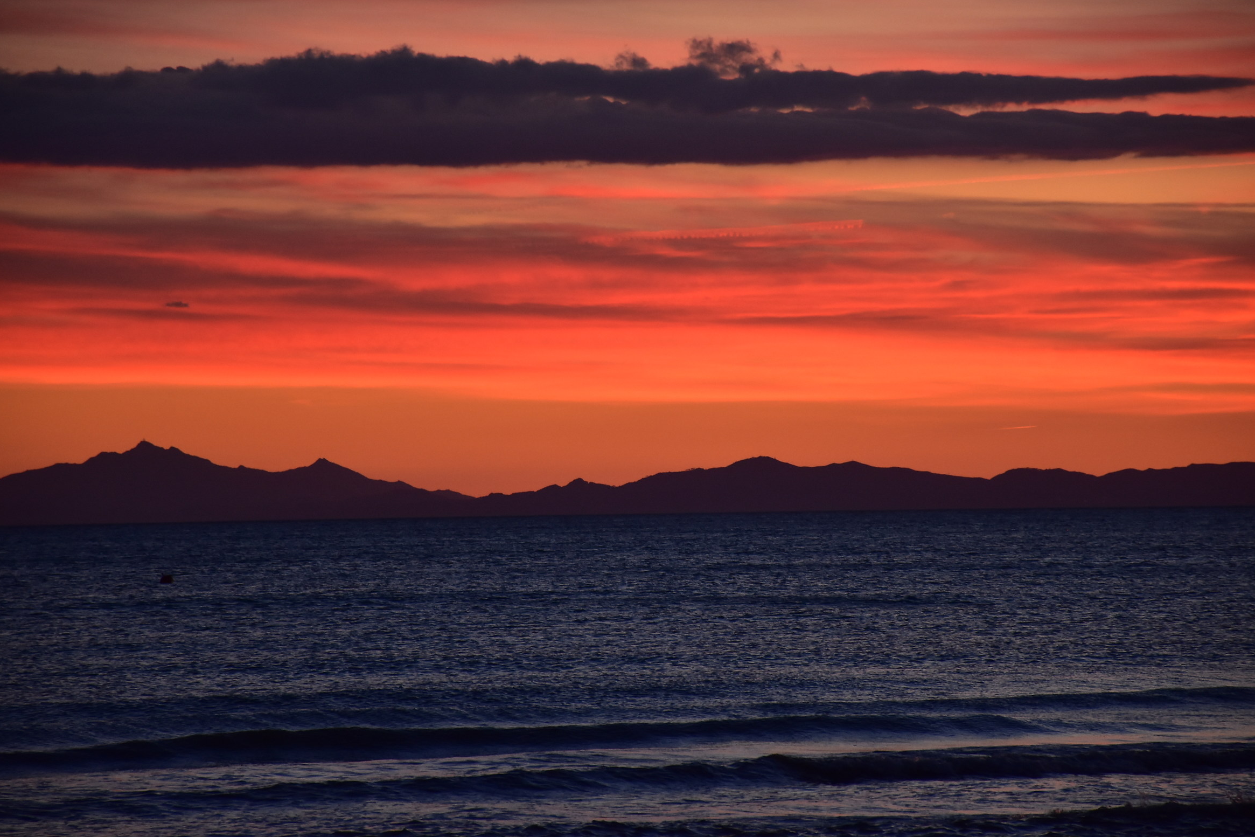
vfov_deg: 6.8
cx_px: 624
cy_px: 413
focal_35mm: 201
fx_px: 7006
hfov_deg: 10.2
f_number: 5.6
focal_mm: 130
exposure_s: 1/60
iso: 1000
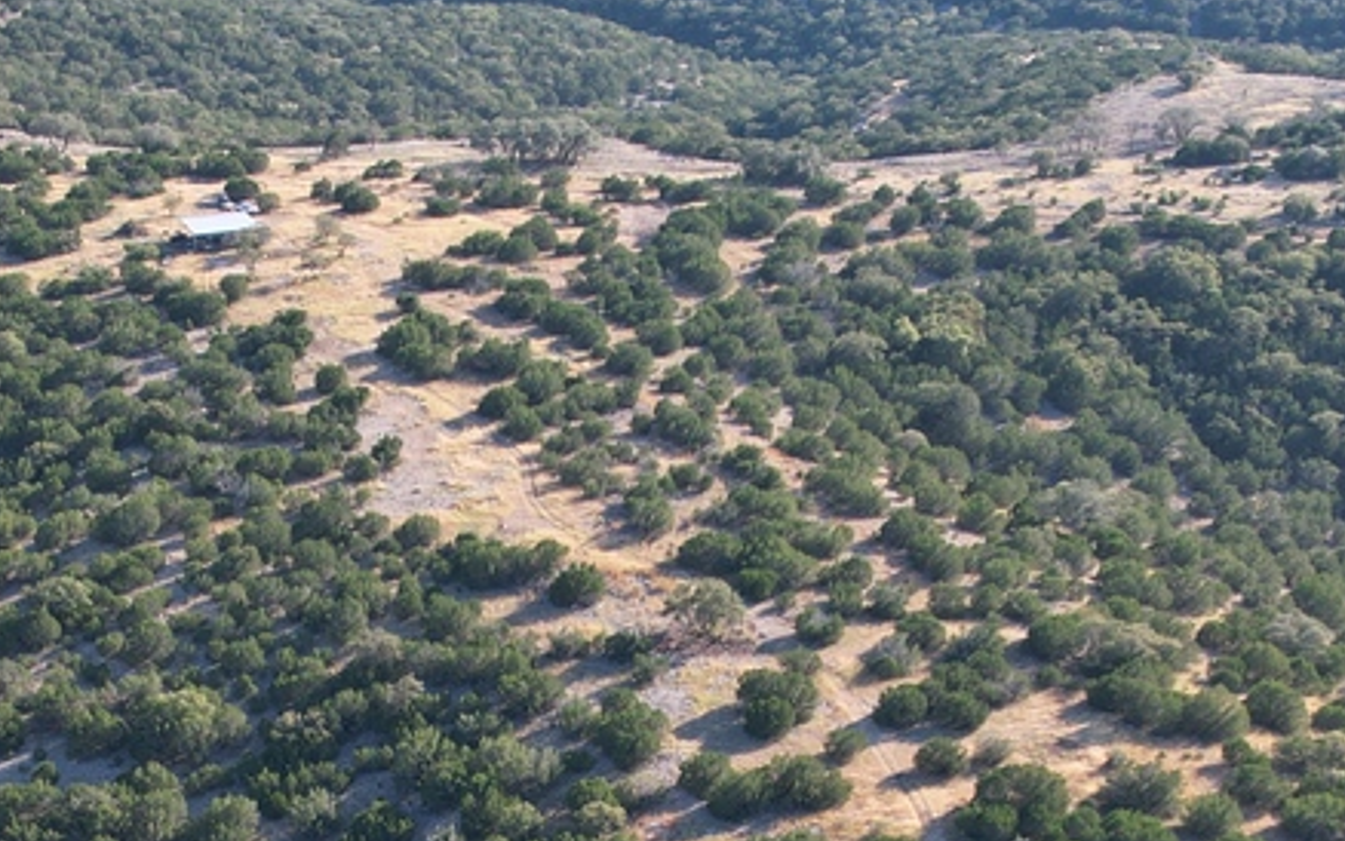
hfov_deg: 24.9
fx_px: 3043
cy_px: 970
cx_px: 528
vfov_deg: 15.3
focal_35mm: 83
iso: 100
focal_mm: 8.38
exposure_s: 1/500
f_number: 2.8
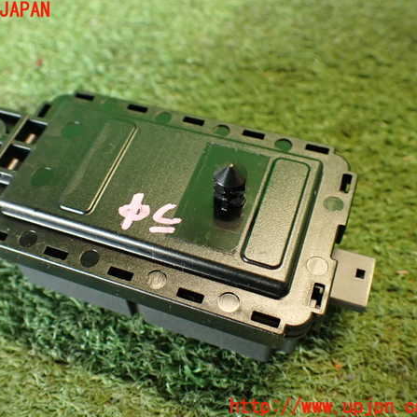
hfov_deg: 43.6
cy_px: 209
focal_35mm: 38
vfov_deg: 43.9
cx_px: 160
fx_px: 518
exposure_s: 1/30
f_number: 2.4
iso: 500
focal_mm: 5.79
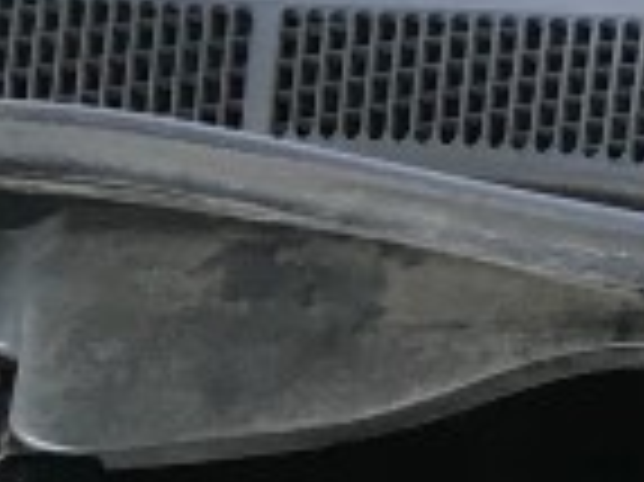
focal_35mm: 208
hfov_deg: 8.3
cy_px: 914
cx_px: 1792
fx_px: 3866
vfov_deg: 6.9
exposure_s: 1/40
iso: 25
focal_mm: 4.15
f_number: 2.2
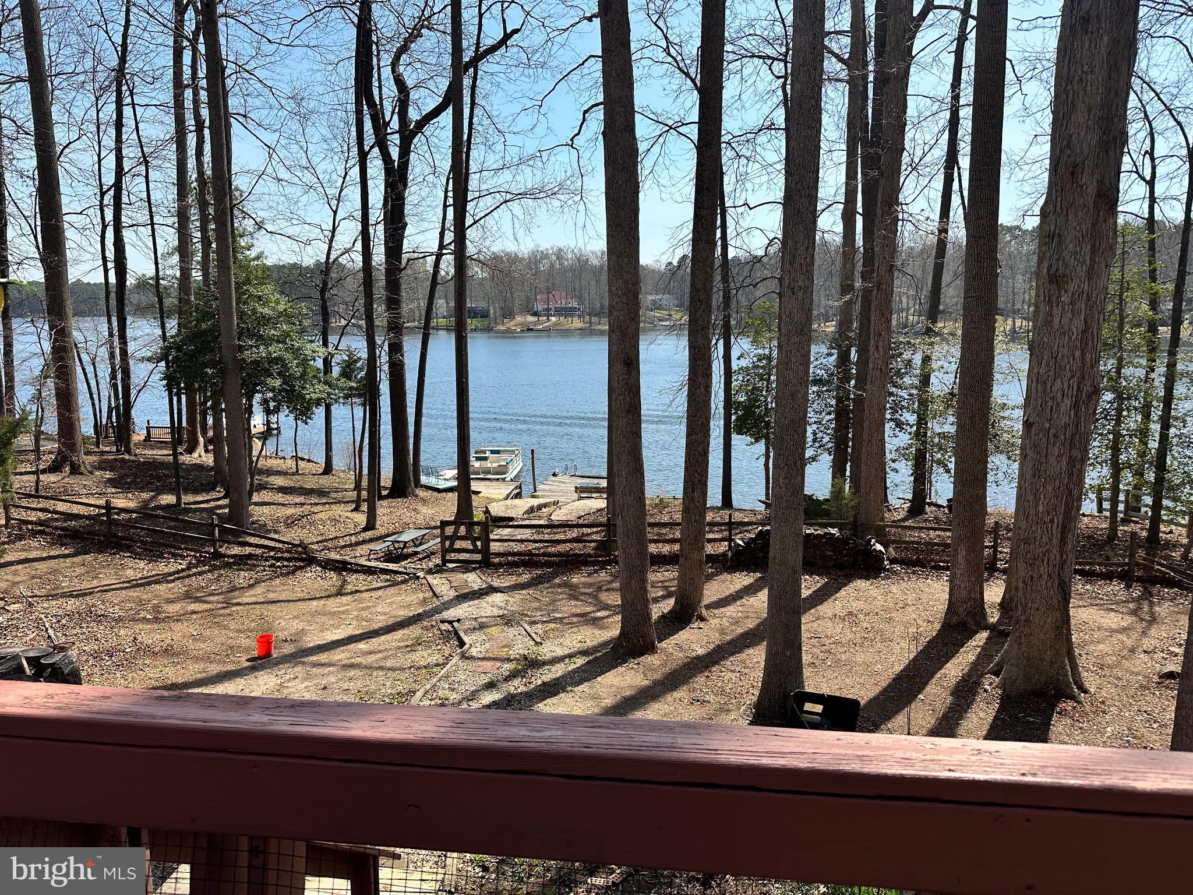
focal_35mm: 24
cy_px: 448
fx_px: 827
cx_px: 596
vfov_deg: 56.8
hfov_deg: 71.6
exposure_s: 1/3472
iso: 80
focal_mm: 6.86
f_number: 1.78
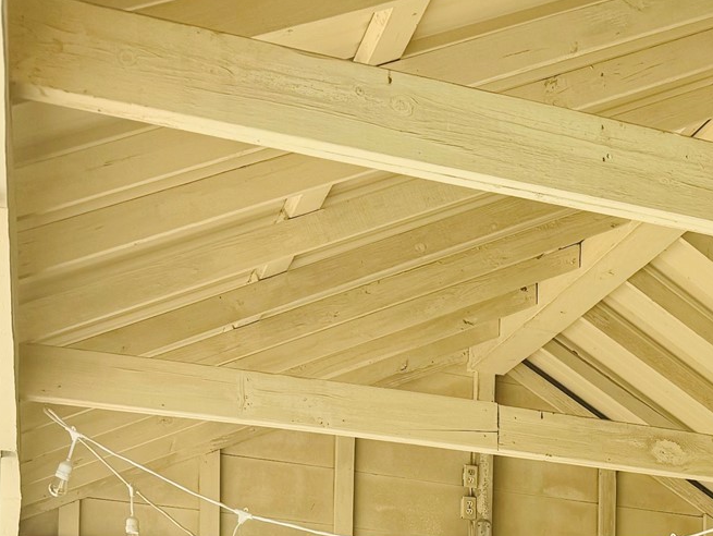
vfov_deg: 17.6
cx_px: 863
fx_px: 1546
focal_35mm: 75
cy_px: 808
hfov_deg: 23.6
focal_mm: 6.76
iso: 80
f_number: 1.78
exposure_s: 1/1560
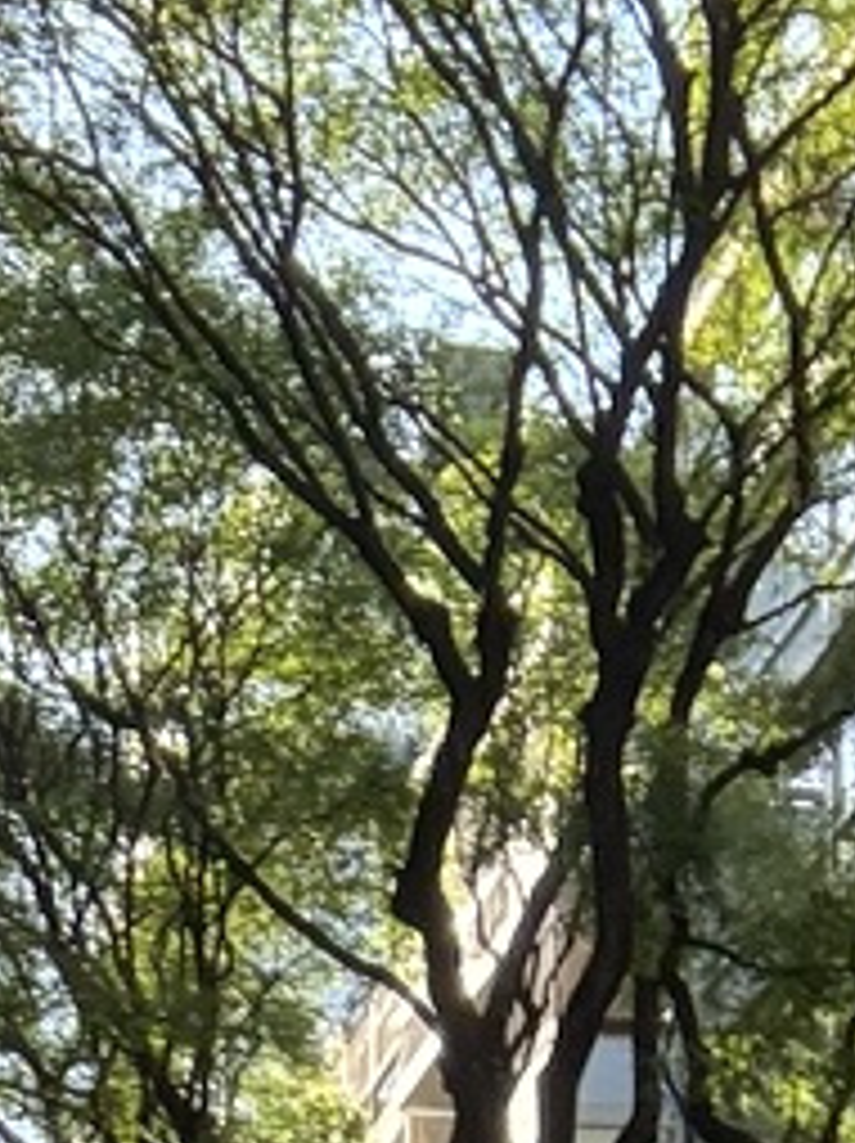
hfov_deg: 11.9
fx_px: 3992
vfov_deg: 13.8
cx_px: -238
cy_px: 2286
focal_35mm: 121
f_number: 1.9
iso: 64
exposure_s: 1/121
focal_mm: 2.69
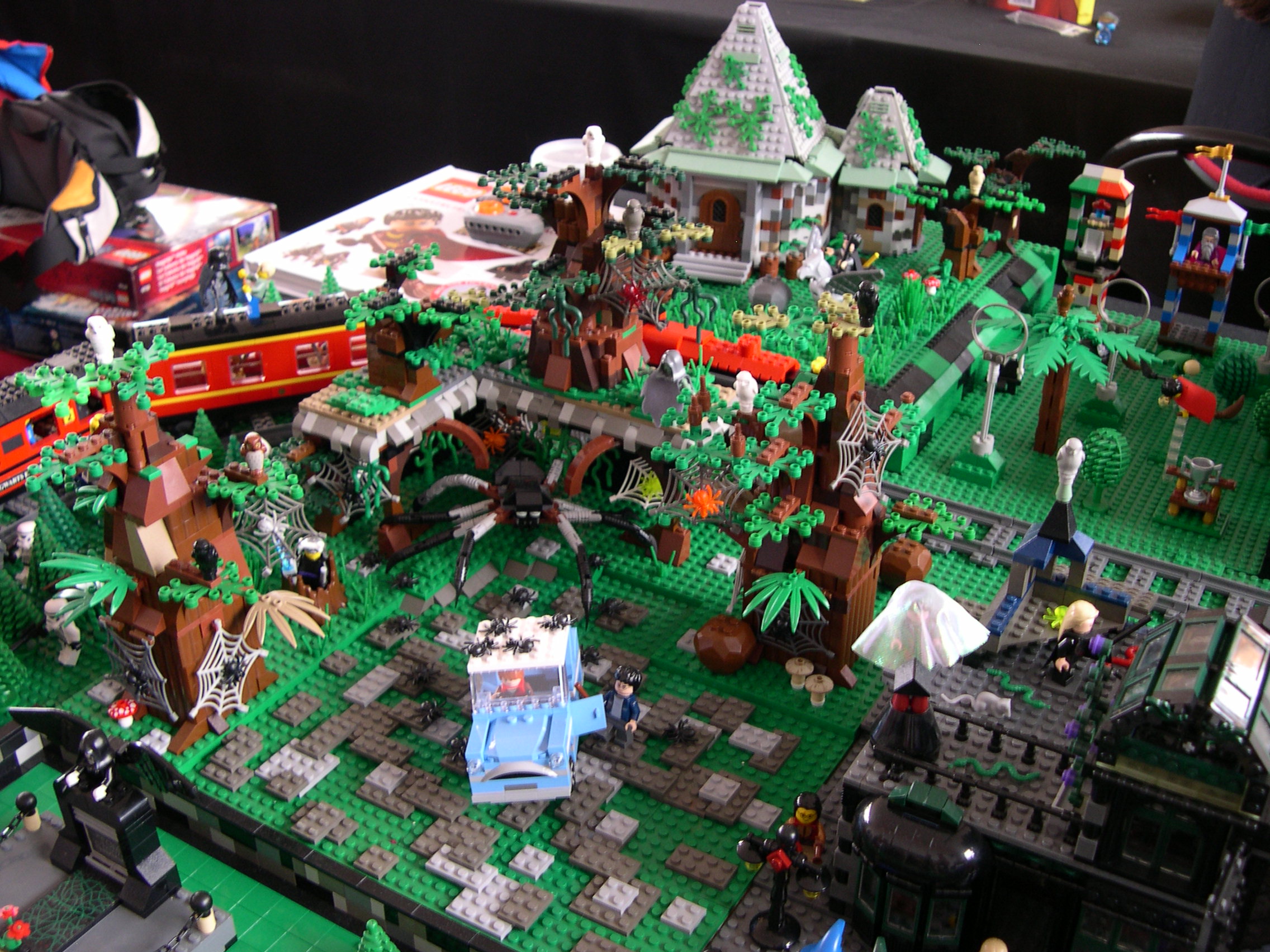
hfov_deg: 49.0
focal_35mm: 38
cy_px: 476
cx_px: 635
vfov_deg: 37.7
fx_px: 1394
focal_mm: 8
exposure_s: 1/10.7
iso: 100
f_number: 2.8
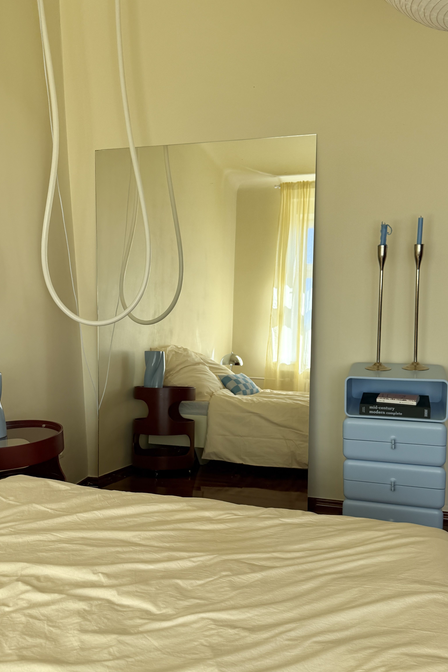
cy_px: 342
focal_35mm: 28
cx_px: 205
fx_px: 523
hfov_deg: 46.4
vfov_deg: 65.5
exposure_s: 1/478
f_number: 1.78
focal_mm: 6.76
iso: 100
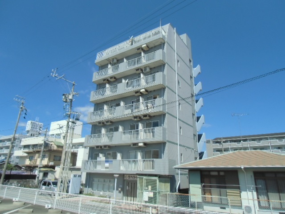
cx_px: 142
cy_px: 107
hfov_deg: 71.6
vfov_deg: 56.8
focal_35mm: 24
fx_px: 198
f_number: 3
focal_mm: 4.24
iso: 64
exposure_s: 1/800
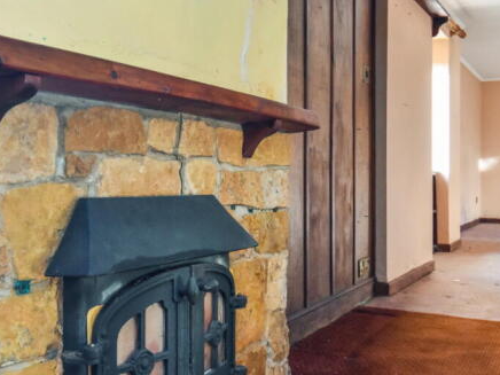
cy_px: 167
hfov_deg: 47.8
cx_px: 276
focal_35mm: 39
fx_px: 563
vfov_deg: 36.8
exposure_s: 1/125
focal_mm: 18
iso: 1600
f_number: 4.5
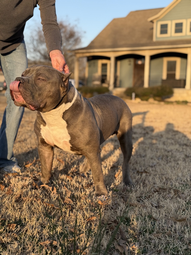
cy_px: 128
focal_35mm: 48
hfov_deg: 30.3
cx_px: 96
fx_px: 353
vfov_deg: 39.7
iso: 64
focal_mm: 6.76
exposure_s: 1/837
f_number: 1.78
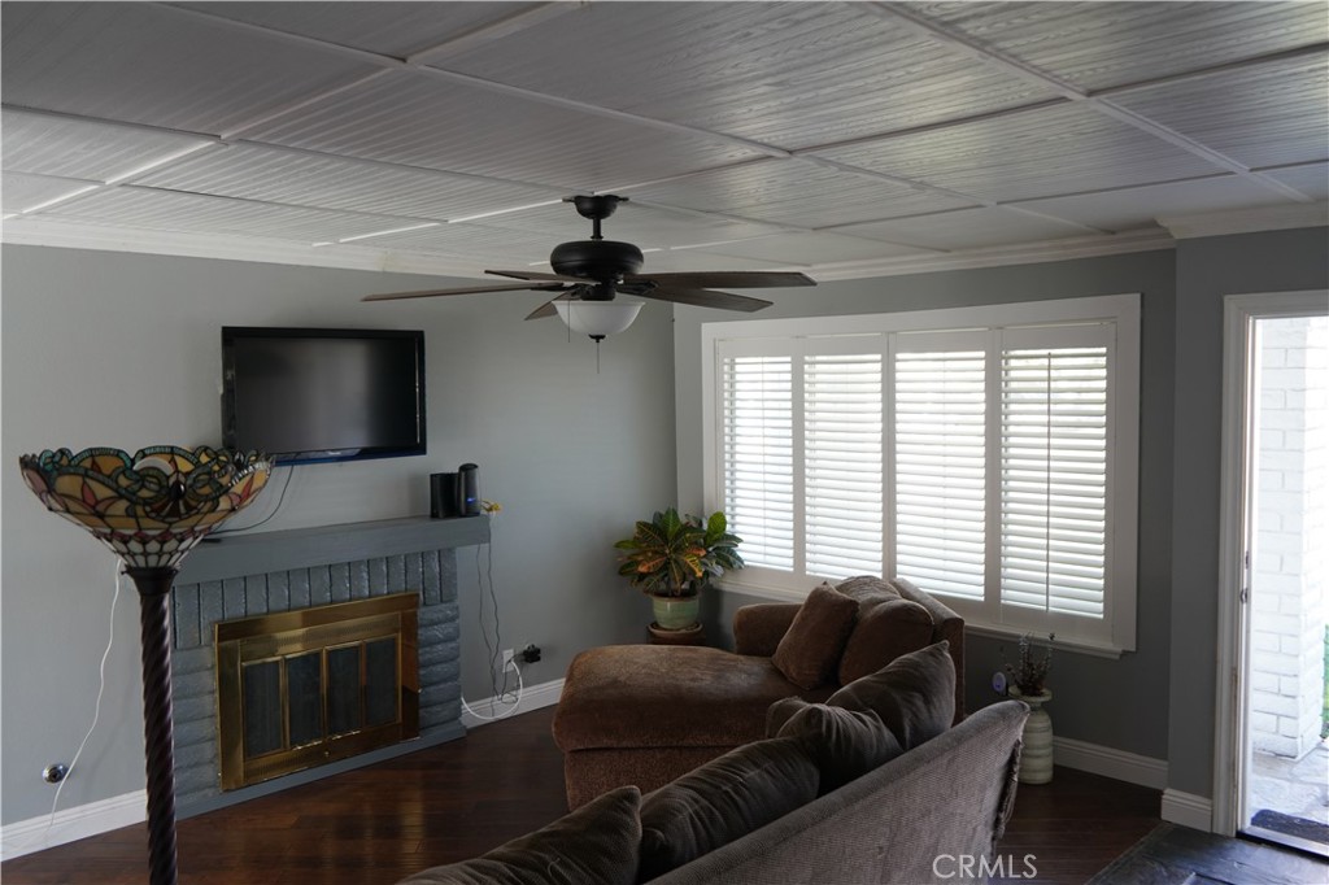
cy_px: 442
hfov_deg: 65.5
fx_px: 1033
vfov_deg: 46.4
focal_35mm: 28
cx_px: 664
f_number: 4
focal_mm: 28
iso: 400
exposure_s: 1/60
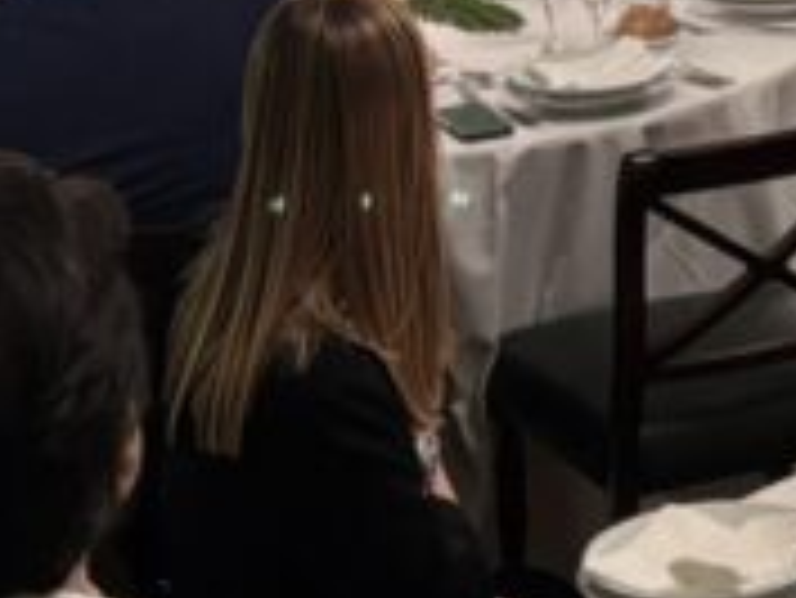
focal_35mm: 150
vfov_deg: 9.6
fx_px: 3452
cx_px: 890
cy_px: -355
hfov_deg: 12.9
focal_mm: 5.96
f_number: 1.6
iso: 500
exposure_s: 1/33
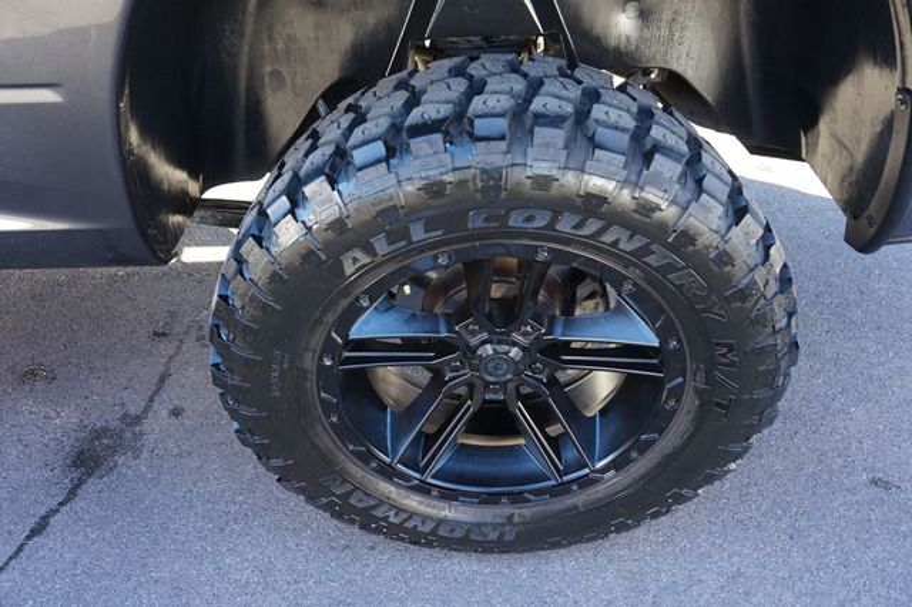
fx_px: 608
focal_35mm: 24
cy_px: 304
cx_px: 456
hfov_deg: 73.8
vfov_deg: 53.1
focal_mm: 16
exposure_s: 1/160
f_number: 4
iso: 640
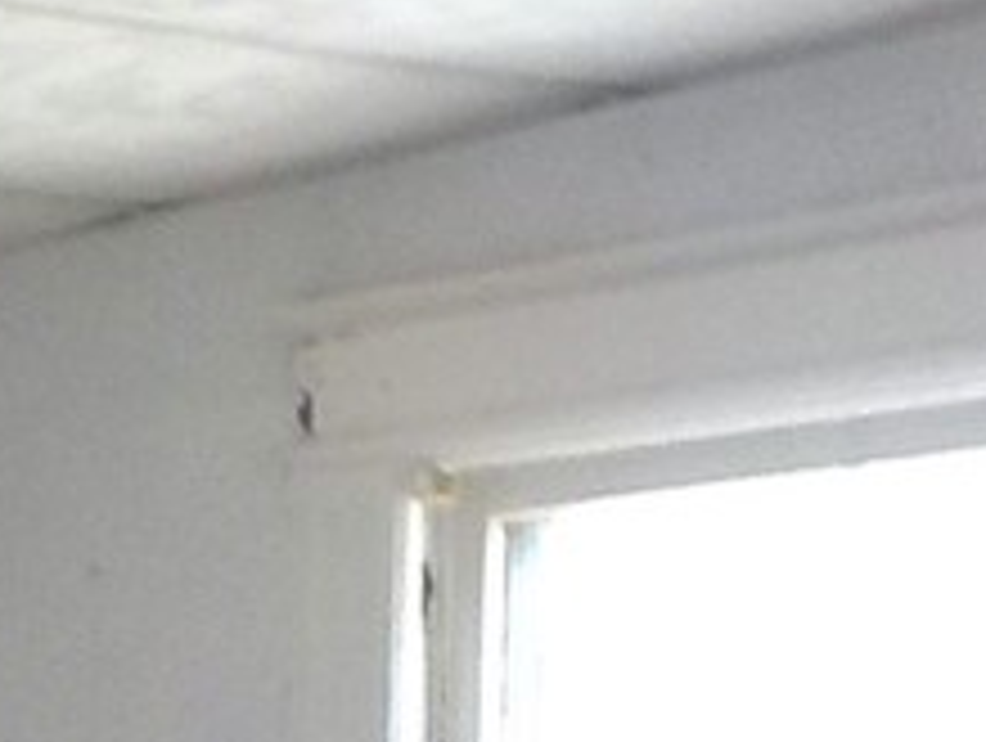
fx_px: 3994
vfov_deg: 10.1
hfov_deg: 12.5
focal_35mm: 140
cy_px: 1277
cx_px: -932
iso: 125
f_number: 3.3
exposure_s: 1/40
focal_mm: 4.1
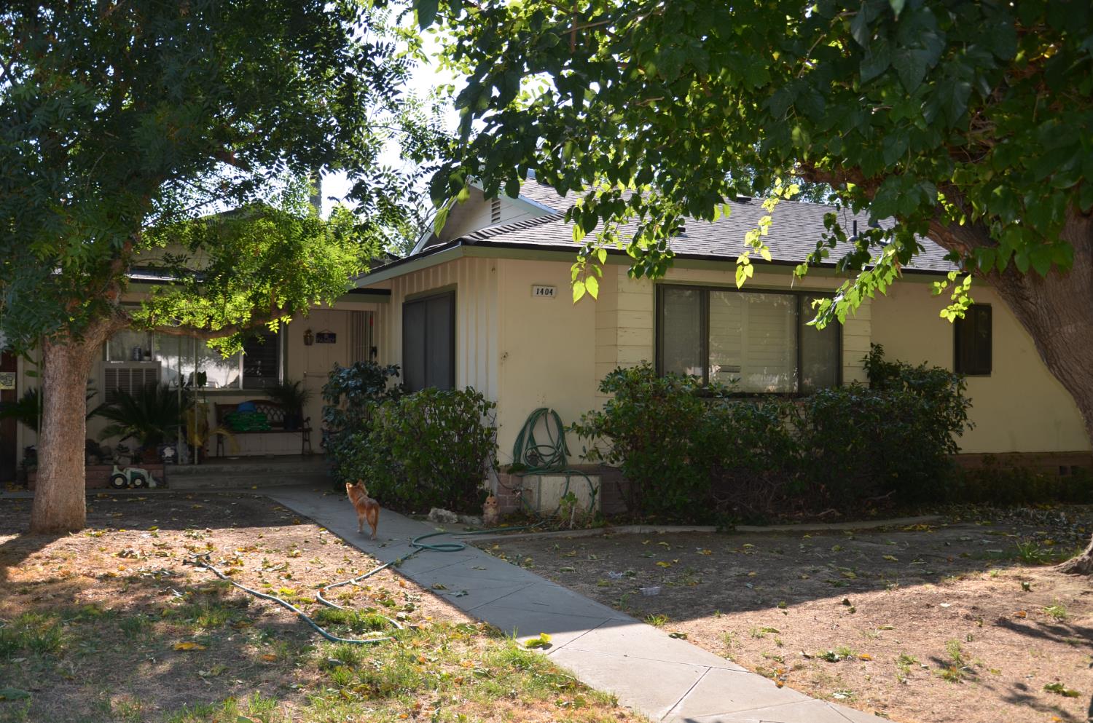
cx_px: 546
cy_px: 362
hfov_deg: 51.4
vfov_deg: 35.3
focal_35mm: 38
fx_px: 1136
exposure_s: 1/250
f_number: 5
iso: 100
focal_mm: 25
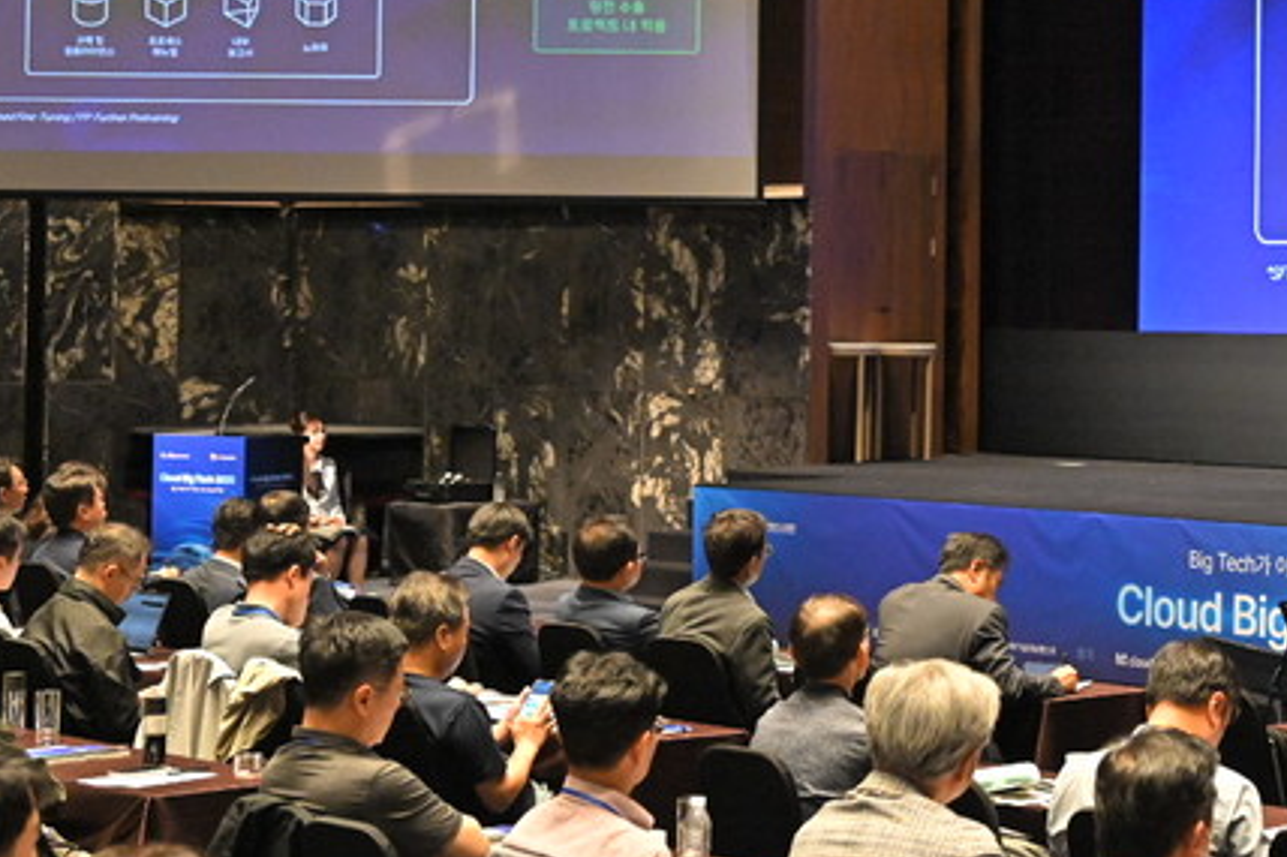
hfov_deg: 21.5
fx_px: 3288
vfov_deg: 14.8
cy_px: 171
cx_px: 1242
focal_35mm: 92
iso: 3200
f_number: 4
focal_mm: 41
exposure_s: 1/160
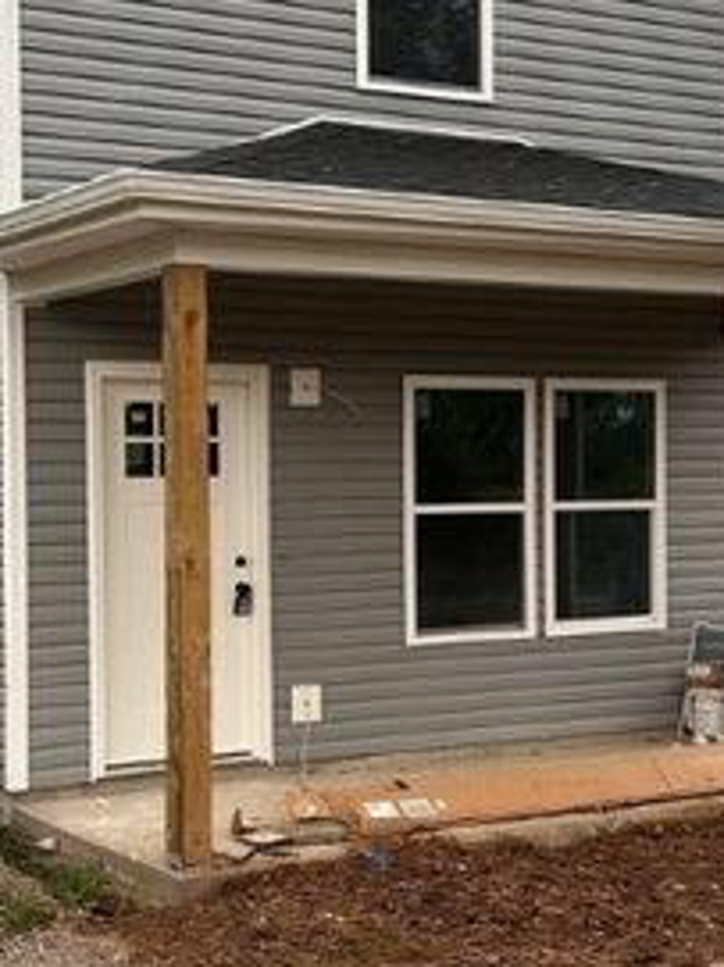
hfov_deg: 22.8
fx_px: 1786
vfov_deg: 30.3
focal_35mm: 64
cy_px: 505
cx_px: 264
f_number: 1.5
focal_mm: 5.7
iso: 40
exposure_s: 1/121
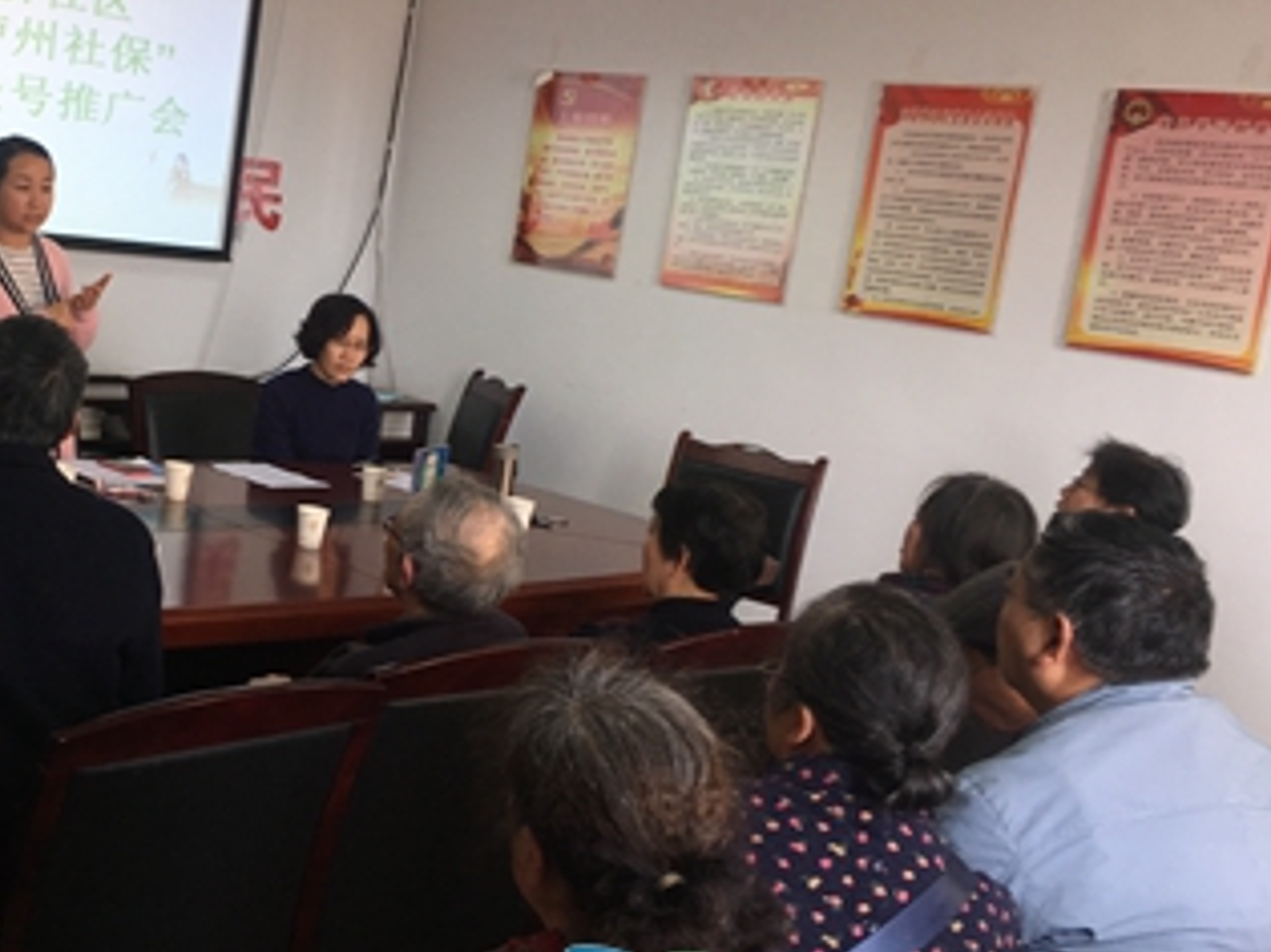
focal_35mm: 46
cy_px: 454
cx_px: 274
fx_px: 1688
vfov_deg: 31.5
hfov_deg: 39.8
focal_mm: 4.15
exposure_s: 1/50
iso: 32
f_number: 2.2
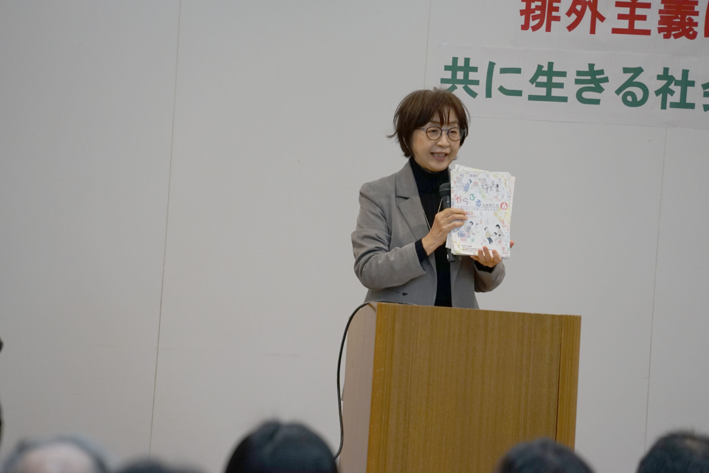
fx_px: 3939
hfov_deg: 10.3
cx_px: 354
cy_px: 236
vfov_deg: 6.9
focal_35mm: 200
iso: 2000
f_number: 5.6
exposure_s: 1/250
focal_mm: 200
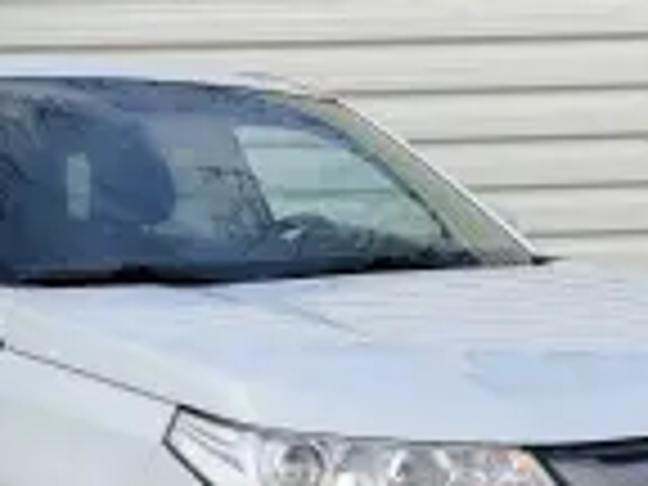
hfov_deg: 32.1
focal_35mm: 60
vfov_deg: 22.9
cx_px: 248
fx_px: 1123
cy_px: 540
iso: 80
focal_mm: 6.76
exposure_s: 1/2445
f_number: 1.78
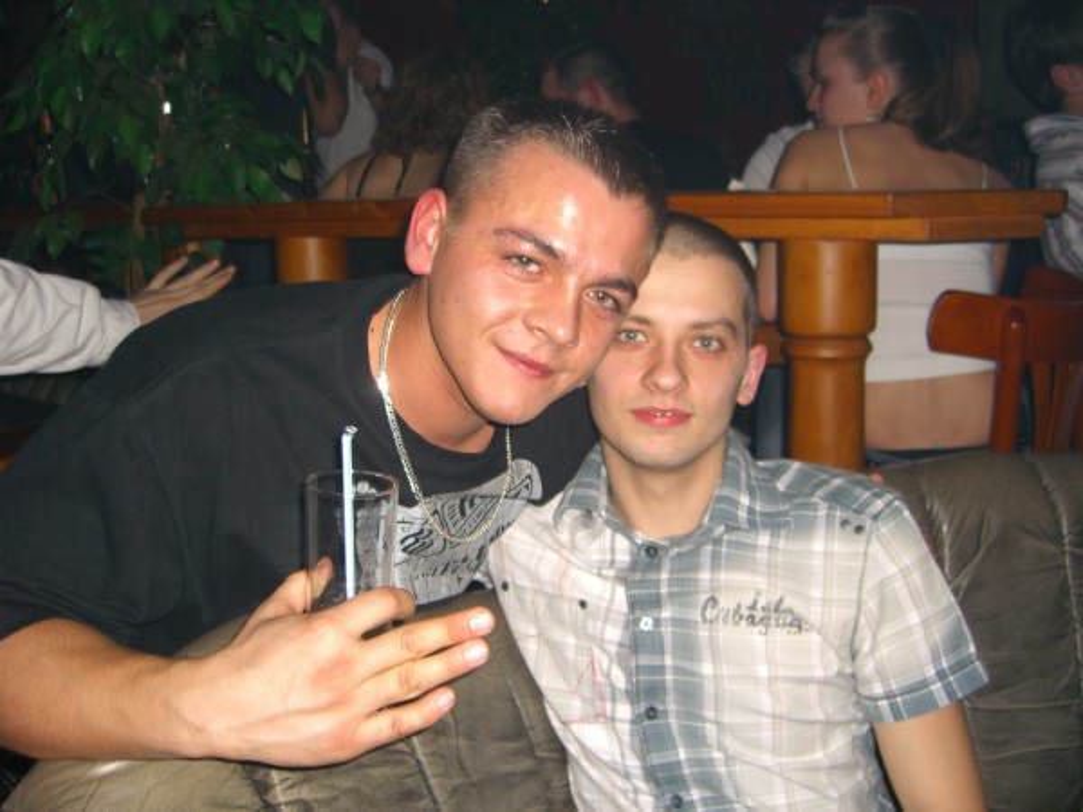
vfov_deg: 37.7
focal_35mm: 38
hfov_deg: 49.0
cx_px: 542
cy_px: 406
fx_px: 1189
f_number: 2.8
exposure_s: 1/60
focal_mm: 7.9
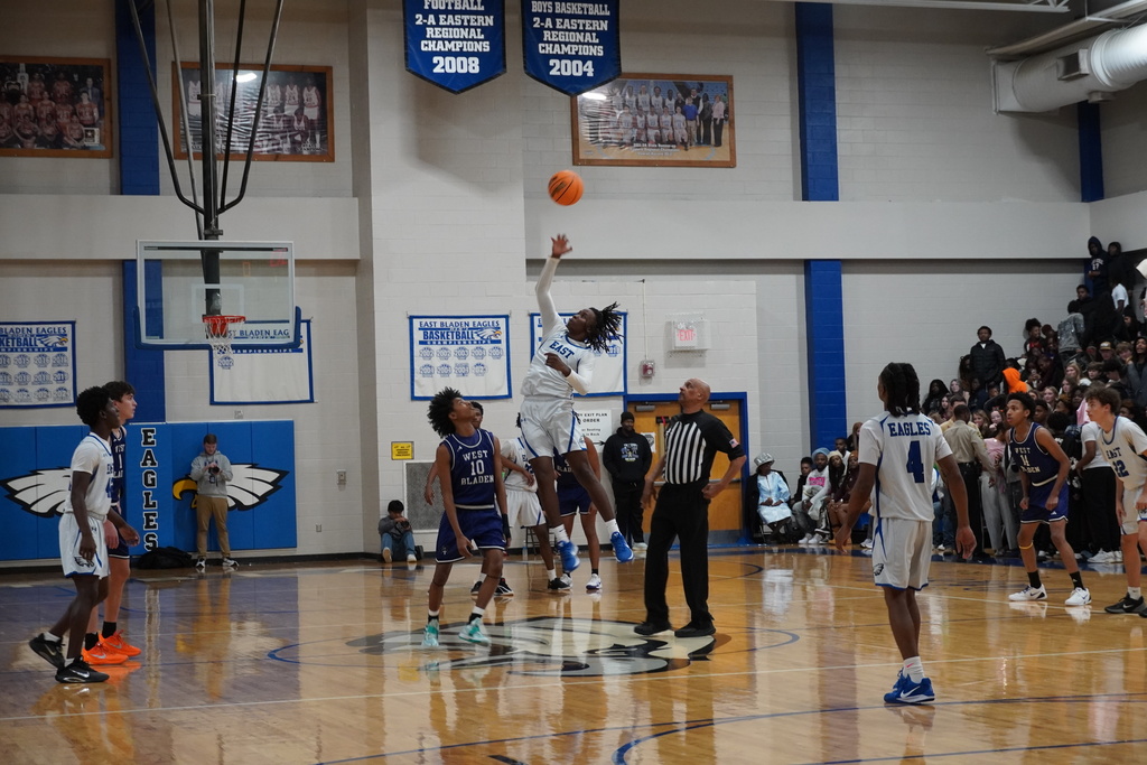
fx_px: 2294
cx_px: 574
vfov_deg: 18.9
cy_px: 382
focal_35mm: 72
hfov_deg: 28.1
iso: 2000
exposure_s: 1/160
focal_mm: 48
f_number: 5
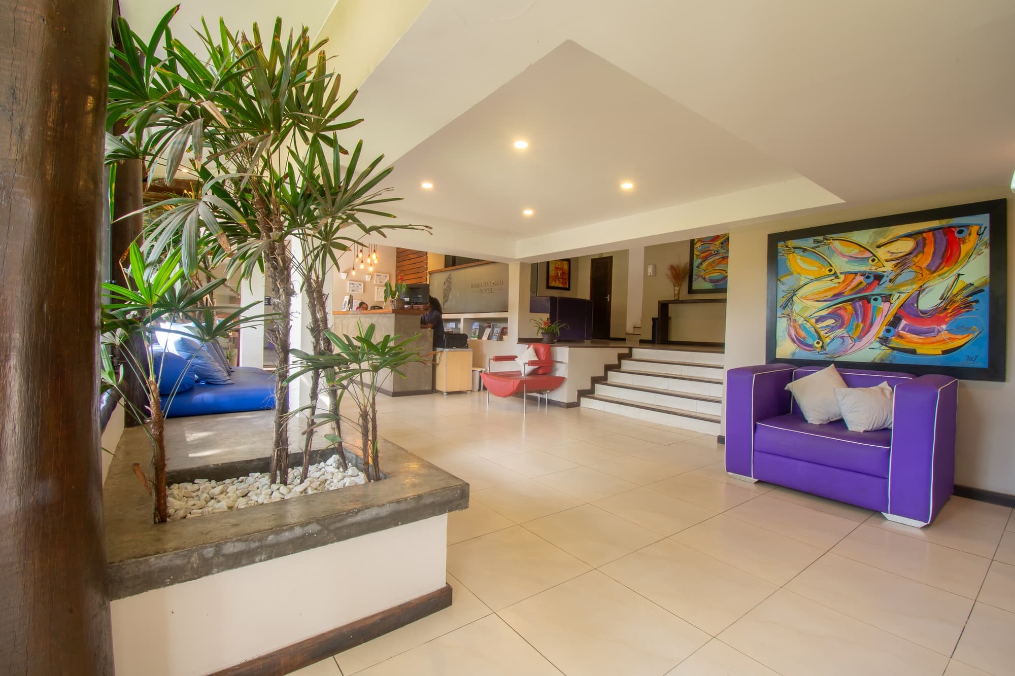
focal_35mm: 15
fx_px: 423
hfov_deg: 100.4
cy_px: 338
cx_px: 508
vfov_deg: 77.3
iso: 100
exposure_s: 1.6
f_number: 18
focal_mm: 10
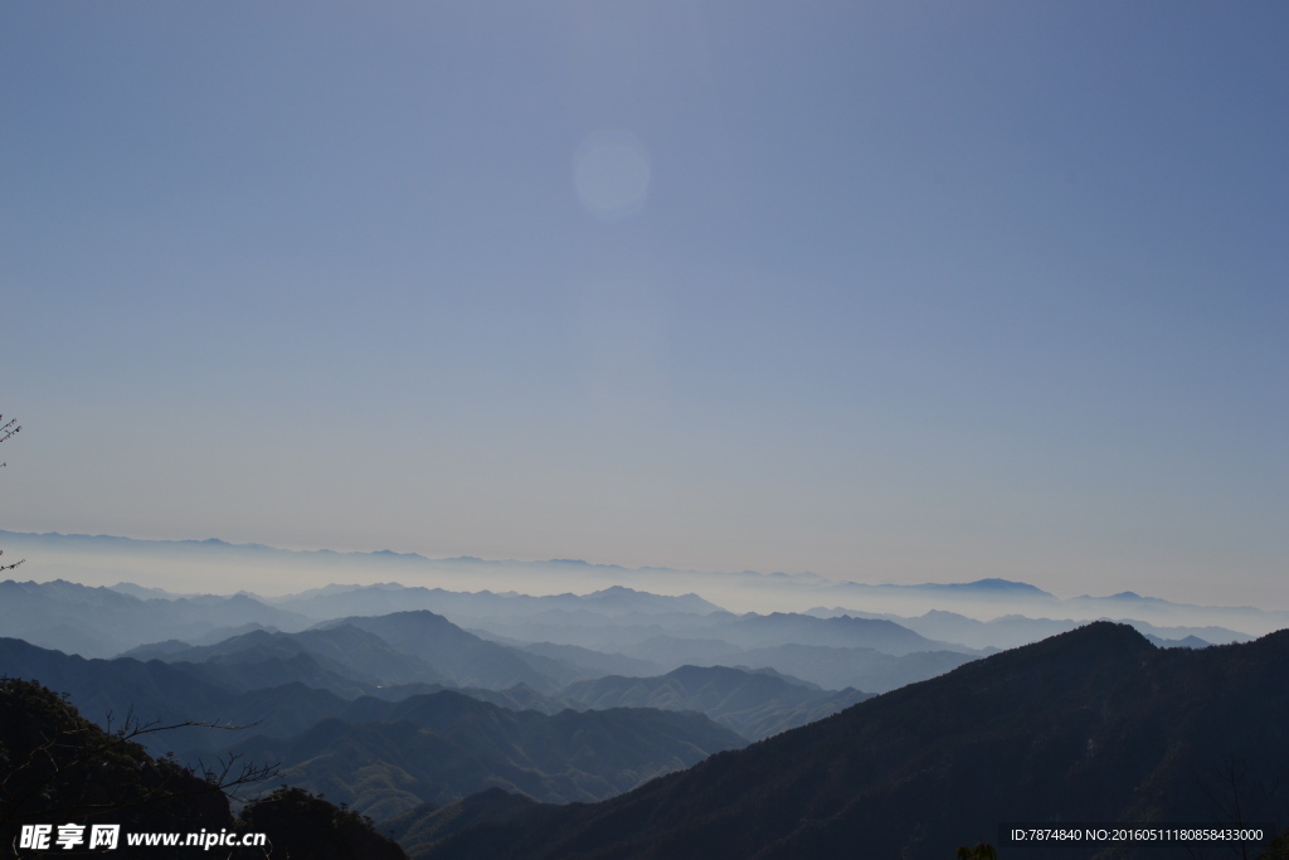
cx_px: 644
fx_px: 1558
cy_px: 430
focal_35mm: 44
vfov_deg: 30.9
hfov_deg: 45.0
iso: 140
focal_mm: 29
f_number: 11
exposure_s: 1/500
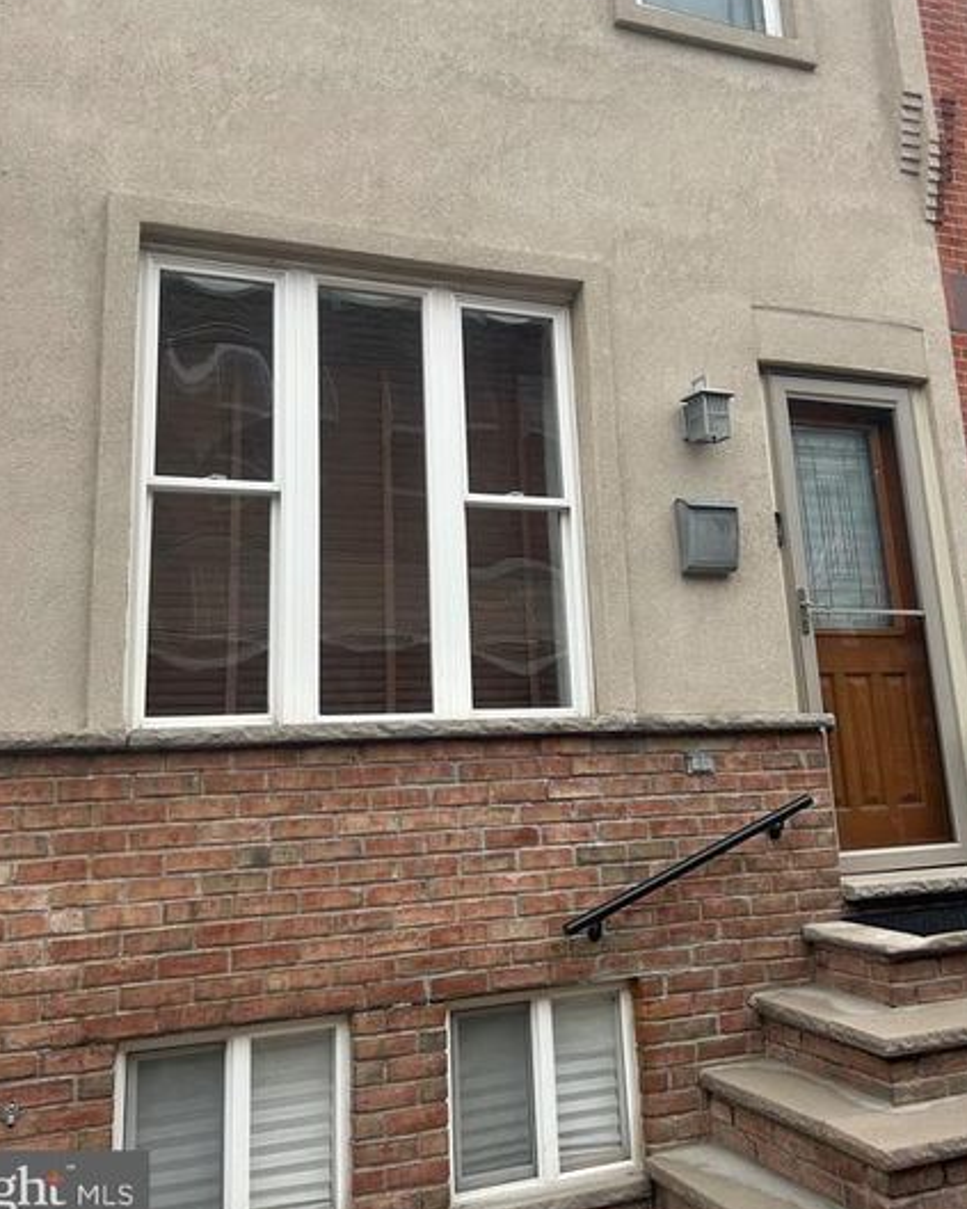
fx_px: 1145
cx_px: 473
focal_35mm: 32
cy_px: 470
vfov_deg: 55.2
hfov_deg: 45.8
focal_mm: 5.7
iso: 40
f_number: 1.5
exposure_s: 1/188
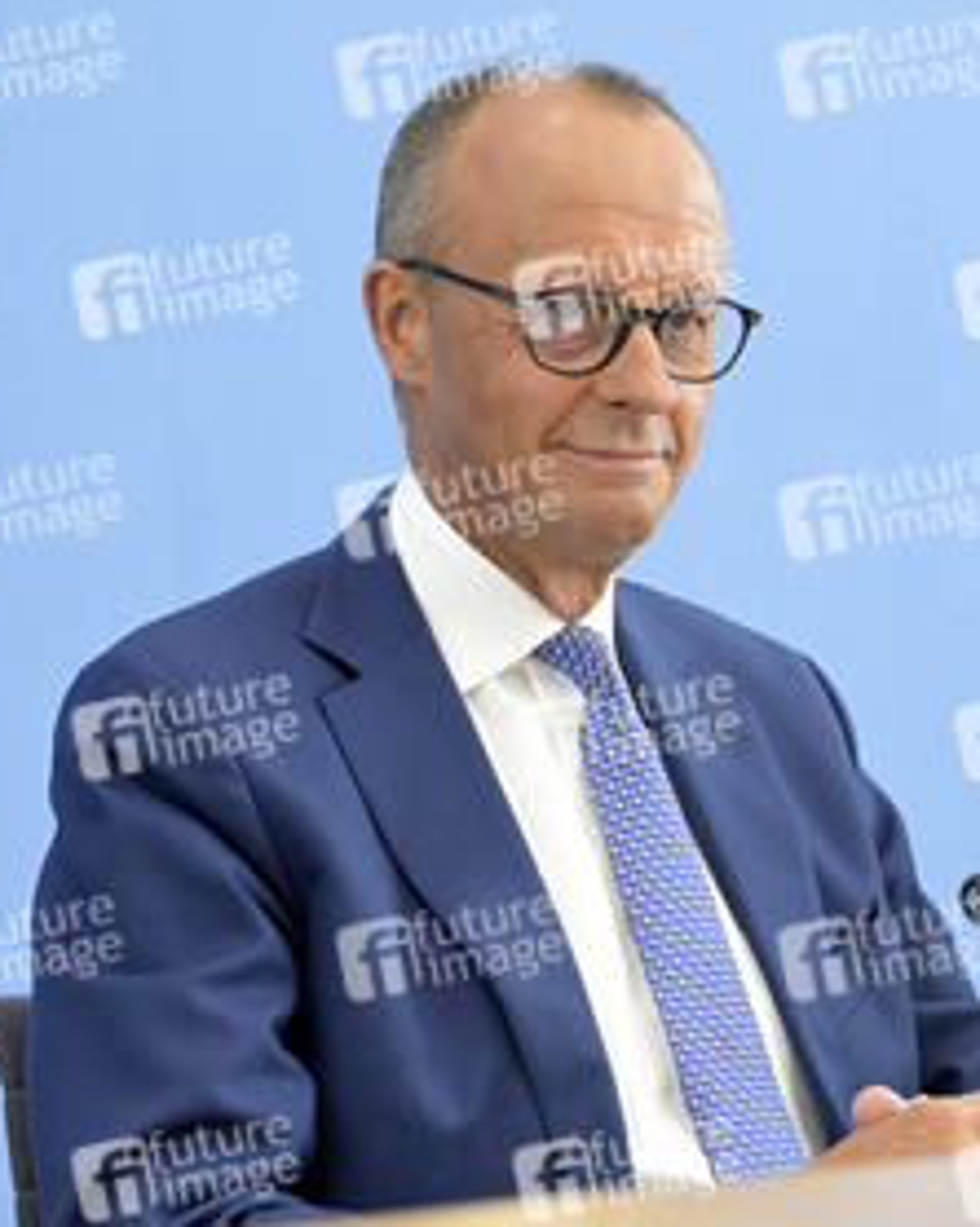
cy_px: 618
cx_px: 510
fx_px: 3593
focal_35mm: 99
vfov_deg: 19.4
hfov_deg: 15.5
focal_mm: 65
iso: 4000
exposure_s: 1/500
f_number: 5.6
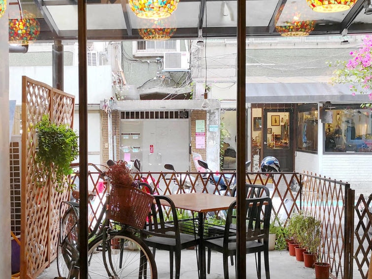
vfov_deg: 33.6
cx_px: 146
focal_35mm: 43
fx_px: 462
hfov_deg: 43.6
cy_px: 140
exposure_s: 1/50
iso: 64
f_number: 1.6
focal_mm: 3.95
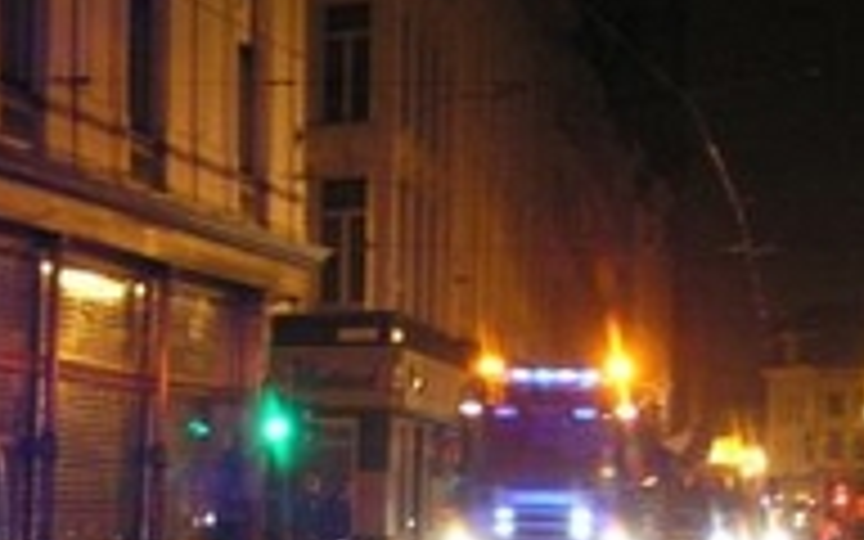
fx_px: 2472
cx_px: 324
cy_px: 475
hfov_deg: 19.8
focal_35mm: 105
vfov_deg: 12.4
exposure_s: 1/5
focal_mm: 6.3
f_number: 2.8
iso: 200
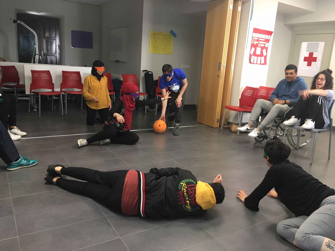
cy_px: 126
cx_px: 168
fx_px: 281
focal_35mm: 29
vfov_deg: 48.2
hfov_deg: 61.7
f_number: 2.2
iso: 125
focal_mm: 4.15
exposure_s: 1/33
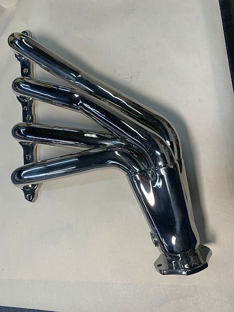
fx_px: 234
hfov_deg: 53.1
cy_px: 156
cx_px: 117
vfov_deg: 67.3
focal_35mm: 26
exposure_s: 1/120
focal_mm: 4.25
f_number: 1.8
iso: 100
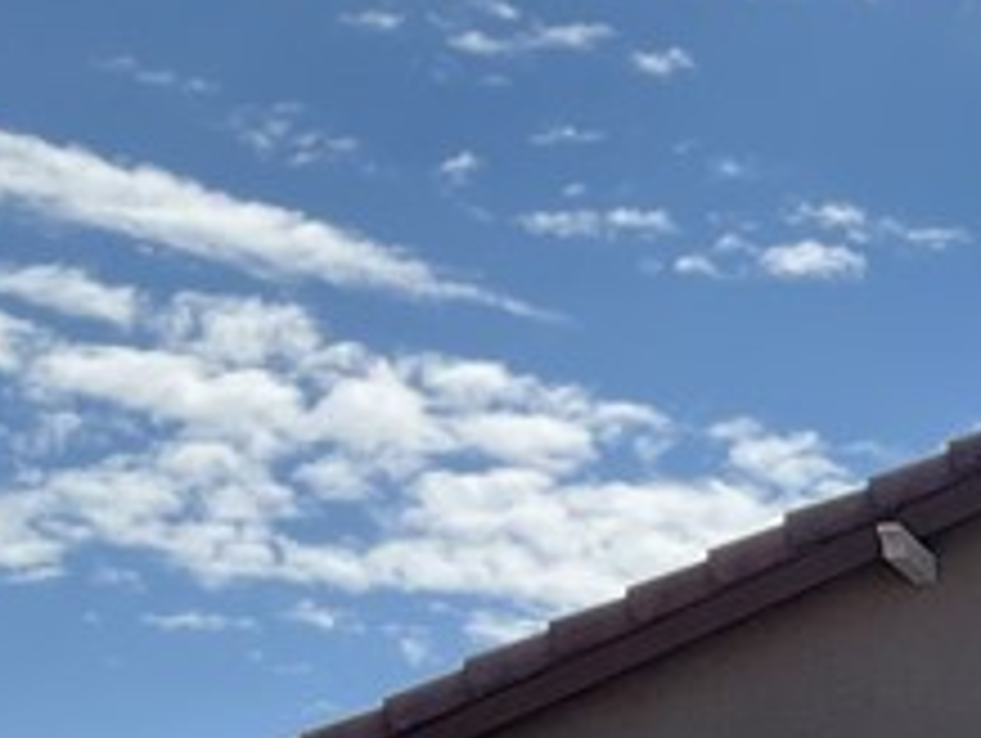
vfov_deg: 10.1
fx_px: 3858
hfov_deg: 13.3
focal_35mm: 136
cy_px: 1467
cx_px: 1665
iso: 25
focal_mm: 3
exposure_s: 1/1984
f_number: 1.8
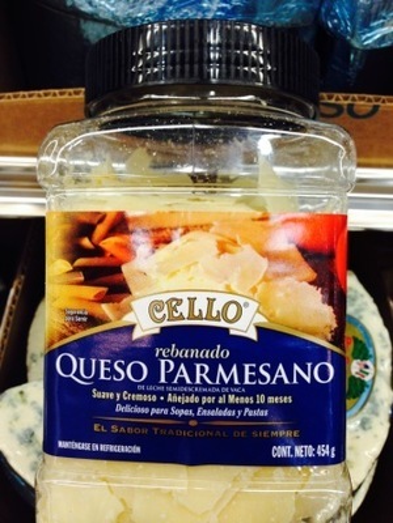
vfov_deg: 55.4
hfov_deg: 42.9
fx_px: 500
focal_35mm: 33
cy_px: 262
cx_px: 196
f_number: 2.4
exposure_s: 1/60
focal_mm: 4.12
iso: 50
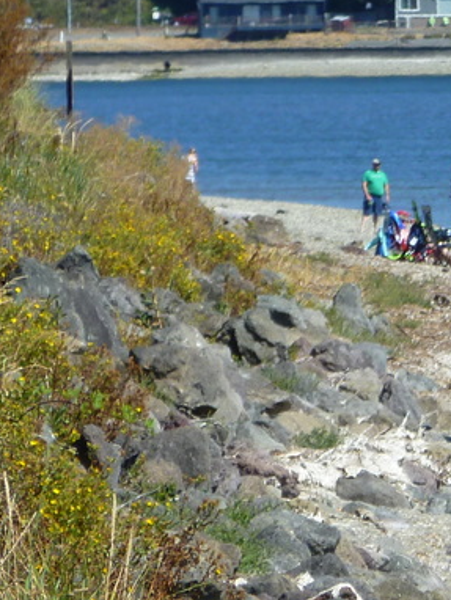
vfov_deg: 3.4
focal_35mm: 586
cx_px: 839
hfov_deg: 2.5
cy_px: 66
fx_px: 10168
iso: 80
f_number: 5.8
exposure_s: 1/200
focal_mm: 31.4
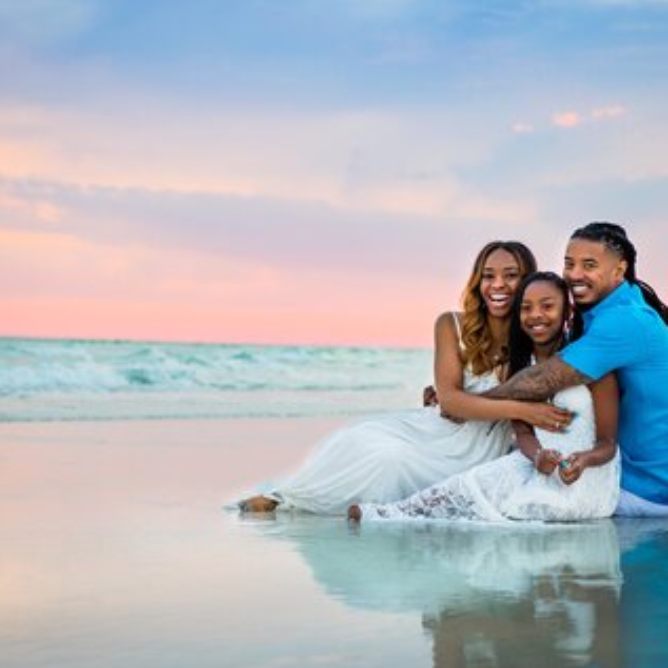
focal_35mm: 90
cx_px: 297
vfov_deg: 19.3
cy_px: 335
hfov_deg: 19.3
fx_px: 1965
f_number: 4
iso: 320
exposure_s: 1/125
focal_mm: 70
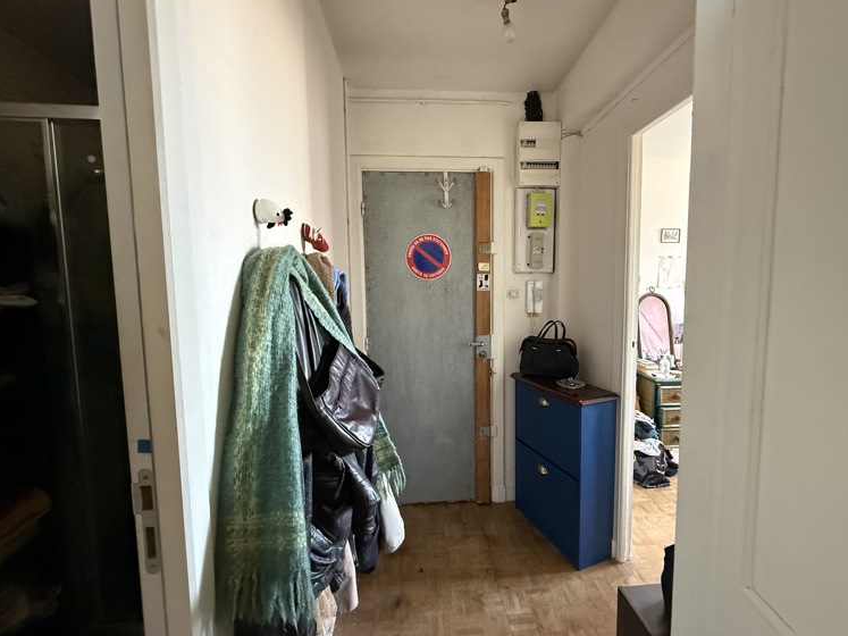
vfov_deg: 81.7
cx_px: 452
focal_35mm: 15
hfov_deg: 98.0
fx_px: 367
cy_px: 313
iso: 800
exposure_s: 1/60
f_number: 2.2
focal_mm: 2.22
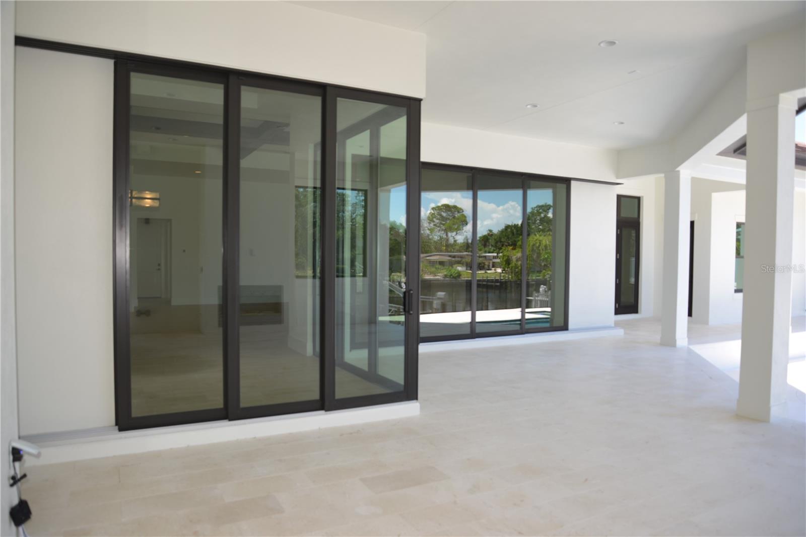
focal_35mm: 24
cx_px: 403
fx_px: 537
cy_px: 268
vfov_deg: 53.1
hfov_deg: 73.7
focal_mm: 24
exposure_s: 1/200
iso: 100
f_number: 4
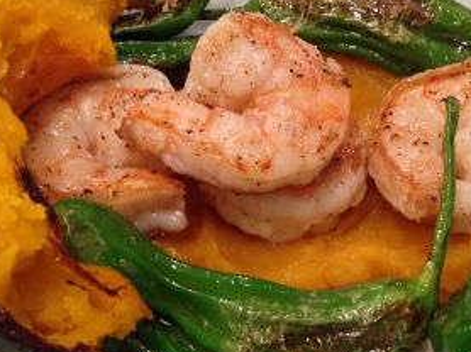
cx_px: 232
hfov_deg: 33.8
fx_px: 775
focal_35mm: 57
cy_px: 139
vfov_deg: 25.6
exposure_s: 1/20
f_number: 2.4
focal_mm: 4.12
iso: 160
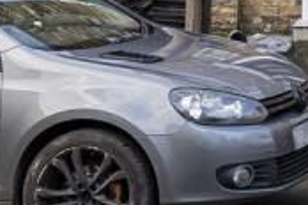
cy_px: -239
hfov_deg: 11.5
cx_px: 598
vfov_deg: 8.0
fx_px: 1385
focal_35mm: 162
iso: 500
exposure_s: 1/250
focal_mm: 27.5
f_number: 8
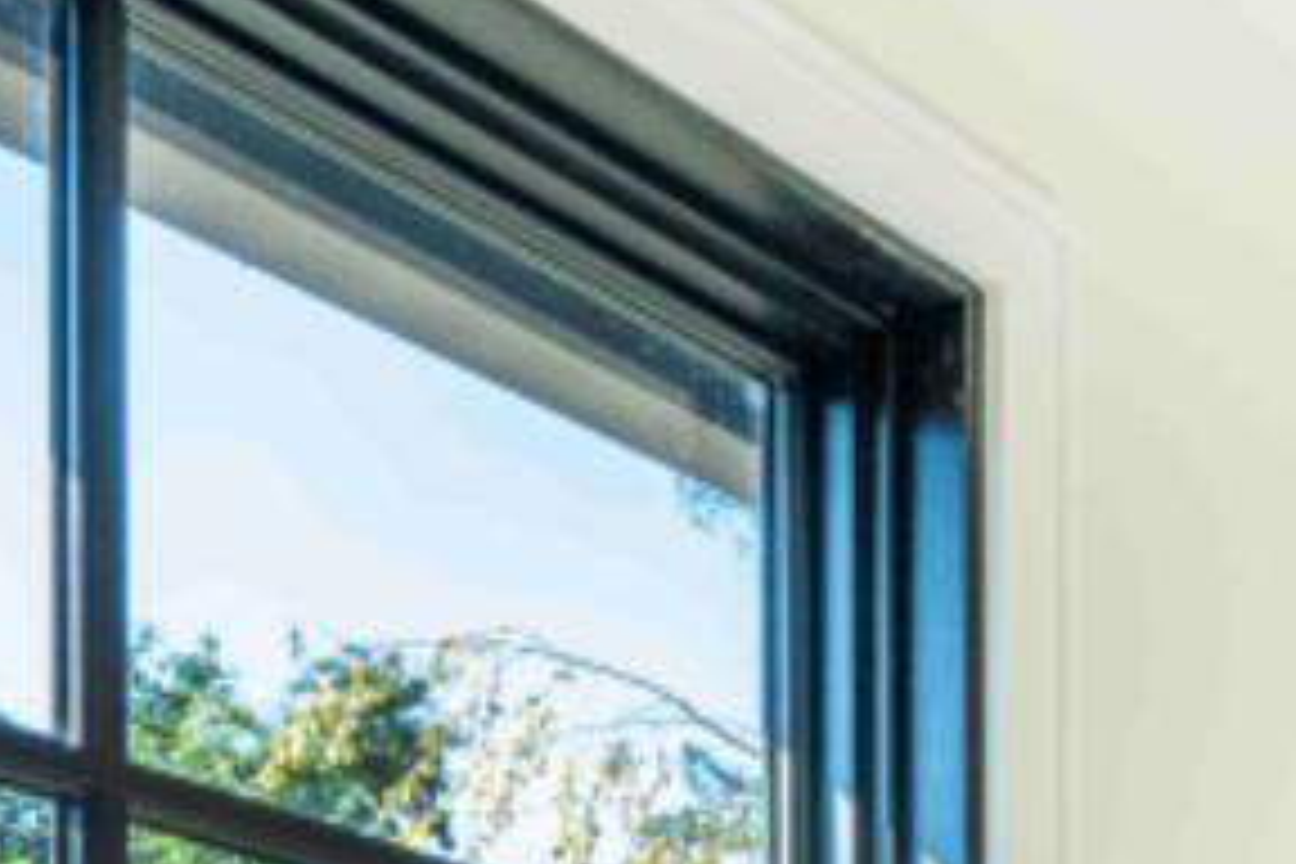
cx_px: 1665
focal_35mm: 73
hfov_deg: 24.4
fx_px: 2628
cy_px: 1719
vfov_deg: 15.2
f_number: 9
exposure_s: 1/40
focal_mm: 14
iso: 400
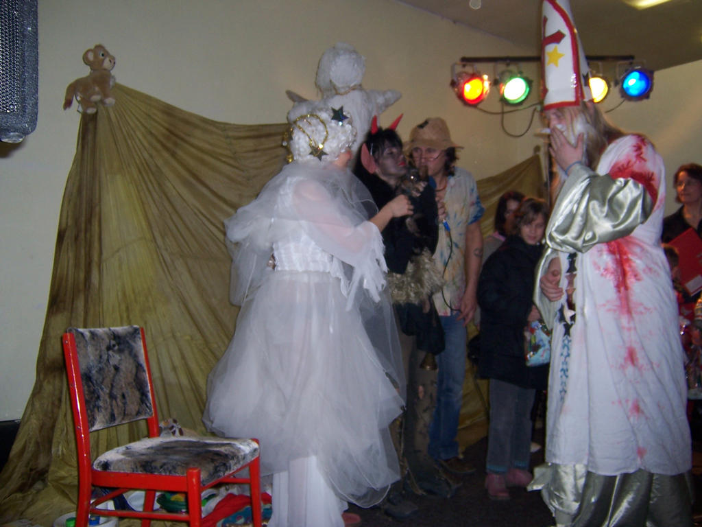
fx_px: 669
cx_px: 351
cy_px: 264
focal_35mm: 33
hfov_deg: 55.4
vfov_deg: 42.9
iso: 80
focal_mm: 5.5
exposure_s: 1/60
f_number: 2.8
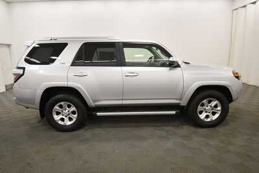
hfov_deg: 81.2
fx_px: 151
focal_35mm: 21
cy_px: 86
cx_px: 130
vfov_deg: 59.5
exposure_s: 1/200
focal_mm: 14
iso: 800
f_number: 5
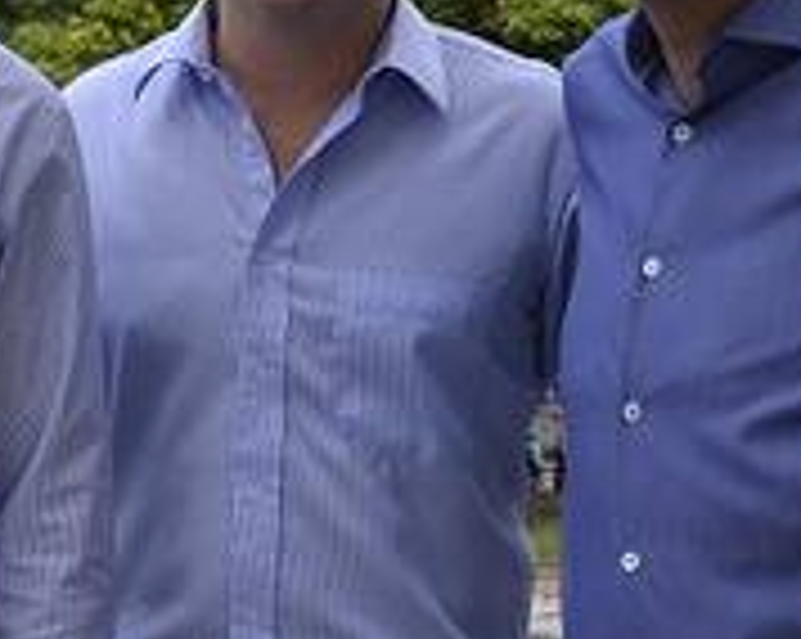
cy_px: 216
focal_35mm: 137
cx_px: 196
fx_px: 3244
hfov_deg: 14.0
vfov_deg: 11.2
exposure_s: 1/160
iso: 100
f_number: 10
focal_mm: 22
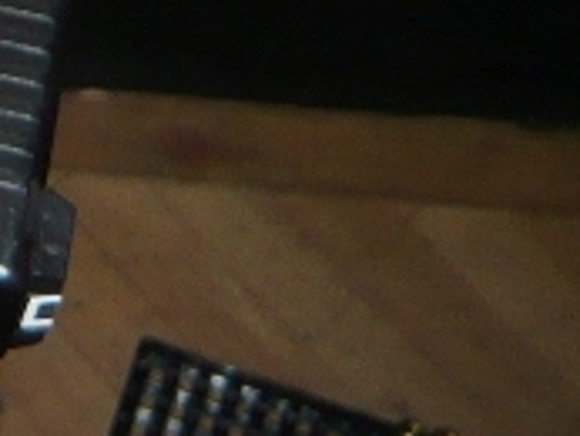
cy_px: -287
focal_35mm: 149
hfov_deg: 12.8
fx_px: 2498
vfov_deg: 9.6
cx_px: -184
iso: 100
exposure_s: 1/30
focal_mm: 4.6
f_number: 2.8
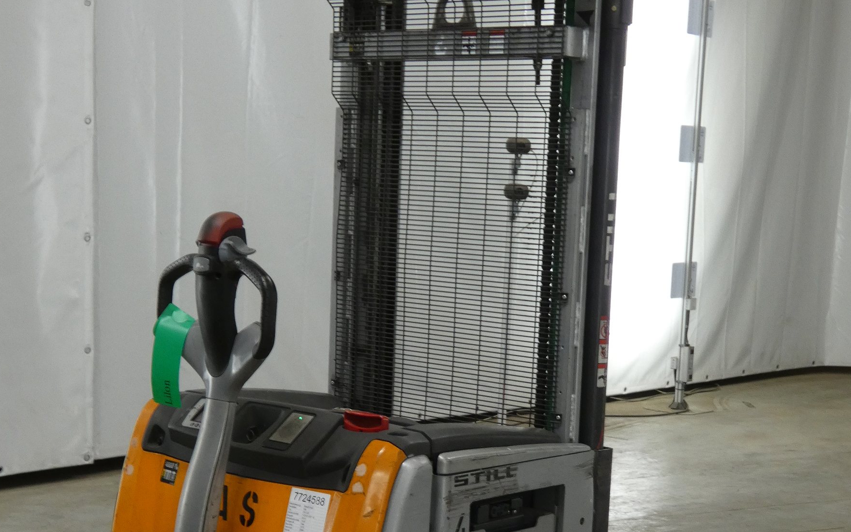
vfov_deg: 18.7
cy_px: 422
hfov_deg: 29.8
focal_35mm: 69
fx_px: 1600
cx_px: 426
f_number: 3.8
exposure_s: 1/80
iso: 320
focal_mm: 8.6
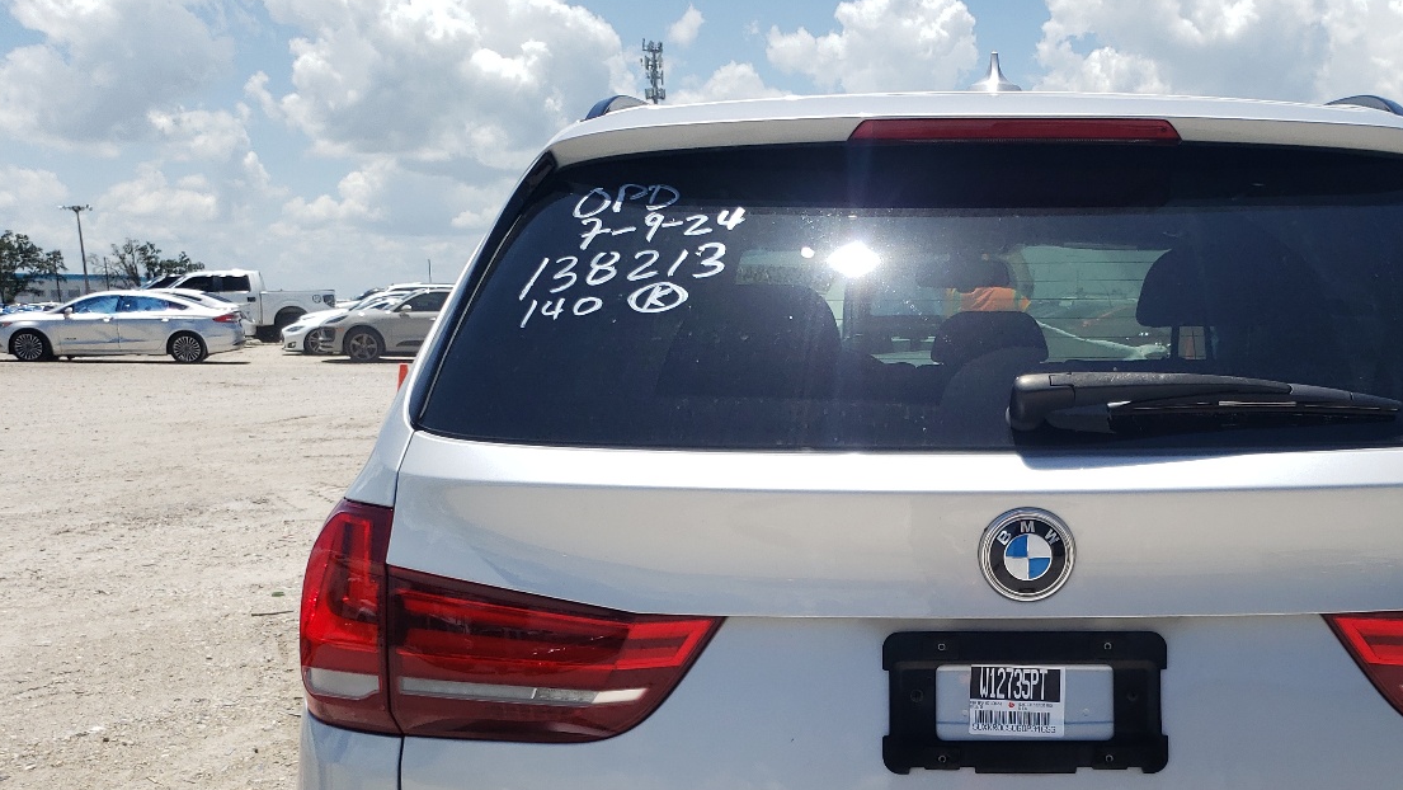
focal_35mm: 41
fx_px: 1526
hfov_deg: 48.1
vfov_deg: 28.2
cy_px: 669
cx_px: 994
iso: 50
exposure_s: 1/3333
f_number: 1.5
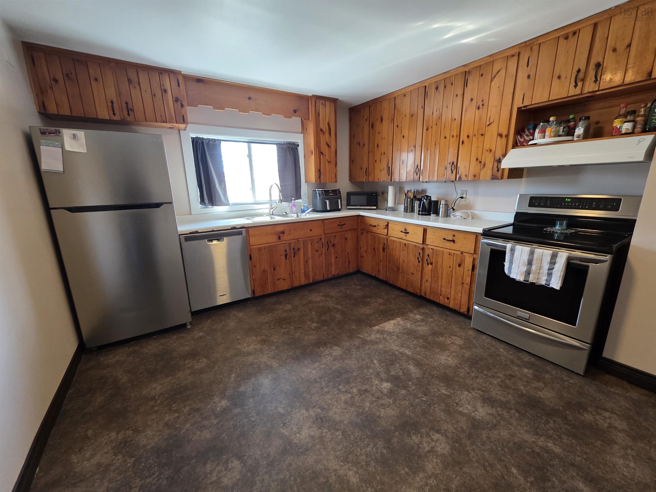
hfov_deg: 106.2
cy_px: 246
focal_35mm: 13
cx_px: 328
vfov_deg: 89.9
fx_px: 246
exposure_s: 1/60
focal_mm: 2.2
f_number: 1.9
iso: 320
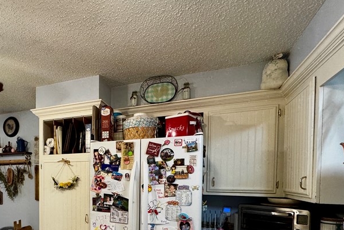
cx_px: 91
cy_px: 189
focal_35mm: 25
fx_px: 239
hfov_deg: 67.4
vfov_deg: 48.0
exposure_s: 1/60
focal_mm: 2.22
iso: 200
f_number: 2.2
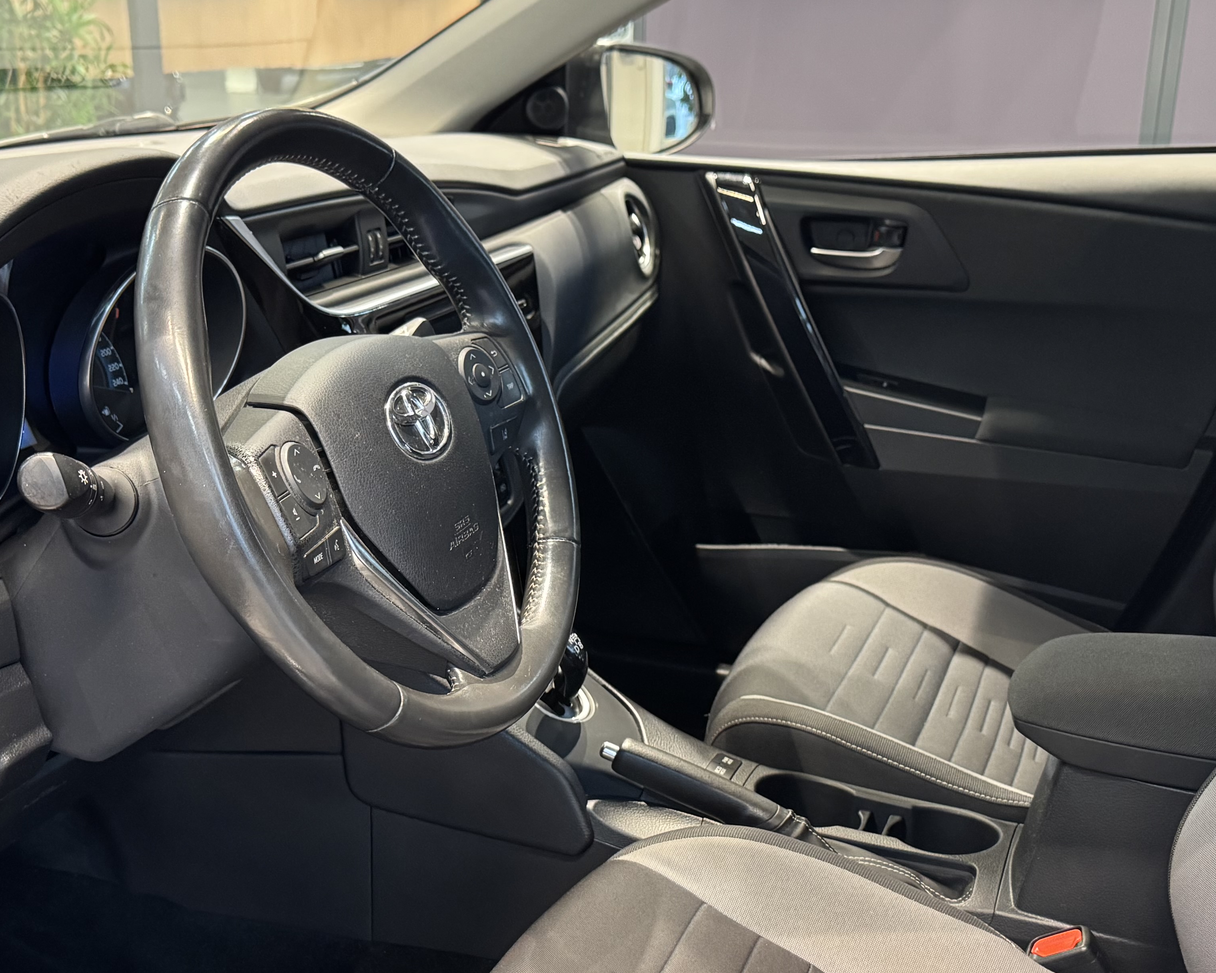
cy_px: 611
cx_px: 563
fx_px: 1584
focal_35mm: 44
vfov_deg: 34.0
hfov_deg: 42.0
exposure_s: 1/50
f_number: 1.78
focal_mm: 6.76
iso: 400
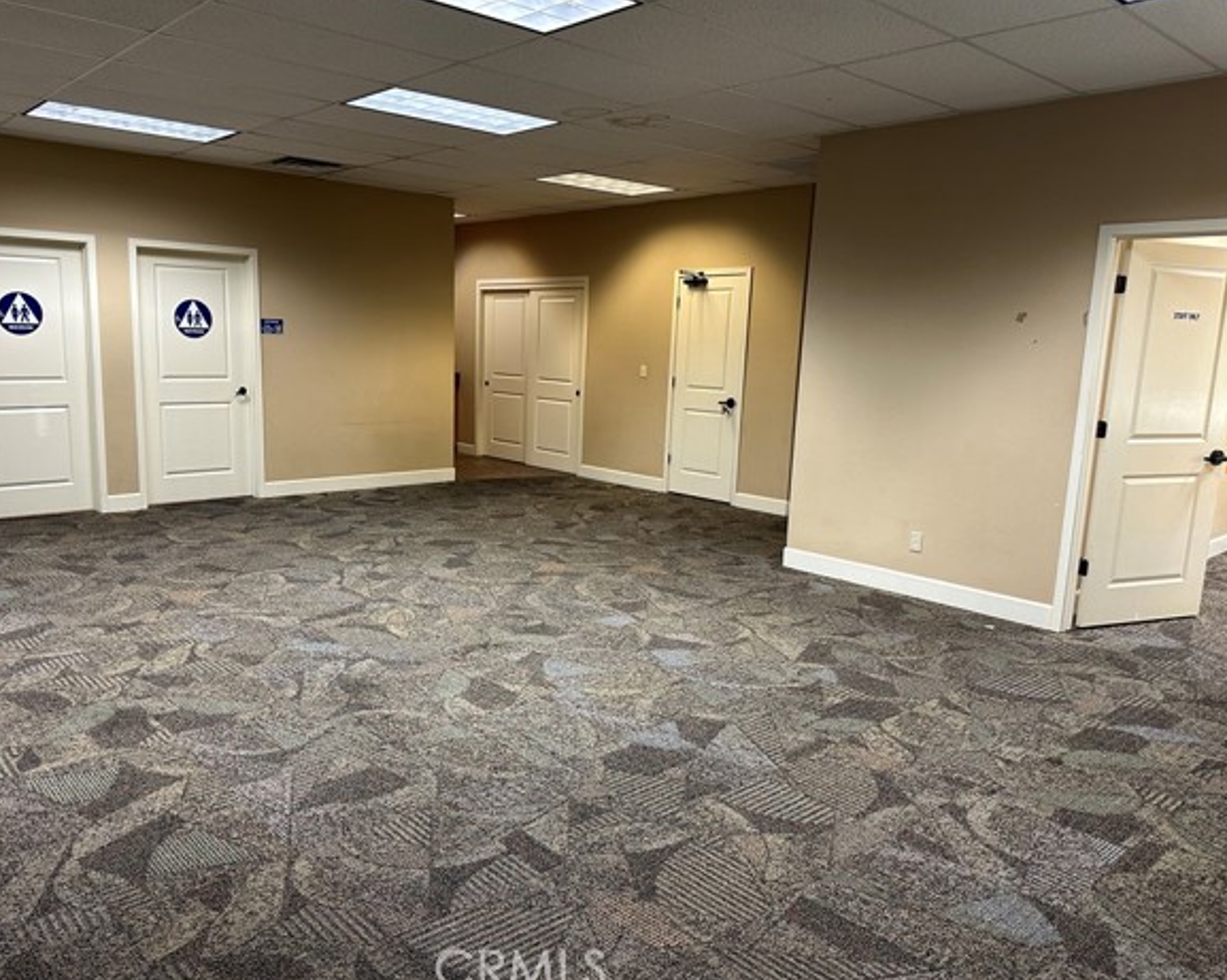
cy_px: 489
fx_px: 944
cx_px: 551
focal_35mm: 26
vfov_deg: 54.9
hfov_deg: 65.9
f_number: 1.78
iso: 200
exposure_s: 1/60
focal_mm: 6.86
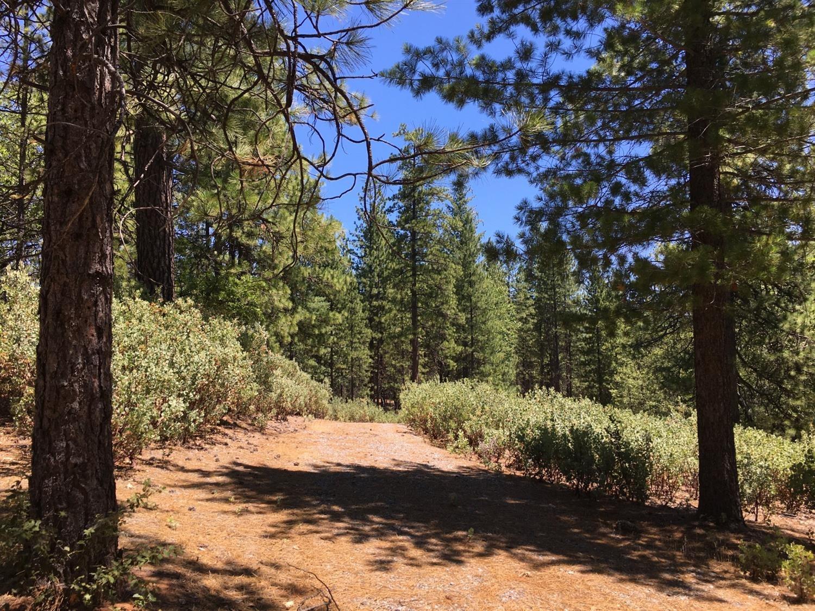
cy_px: 306
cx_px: 408
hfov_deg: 61.7
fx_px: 683
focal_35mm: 29
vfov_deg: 48.2
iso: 25
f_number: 2.2
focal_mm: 4.15
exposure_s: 1/746
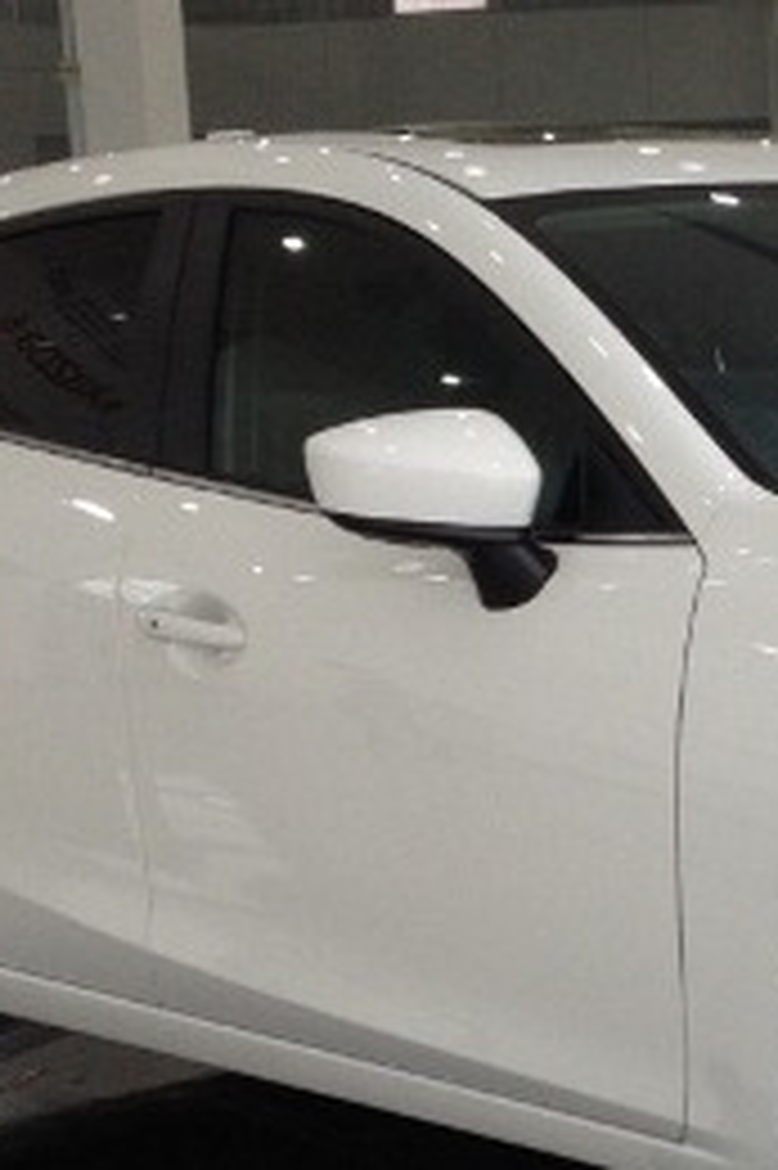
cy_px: 738
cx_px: 1093
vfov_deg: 18.2
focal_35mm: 112
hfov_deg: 11.8
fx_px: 3635
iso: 50
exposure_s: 1/40
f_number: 2.4
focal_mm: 4.28
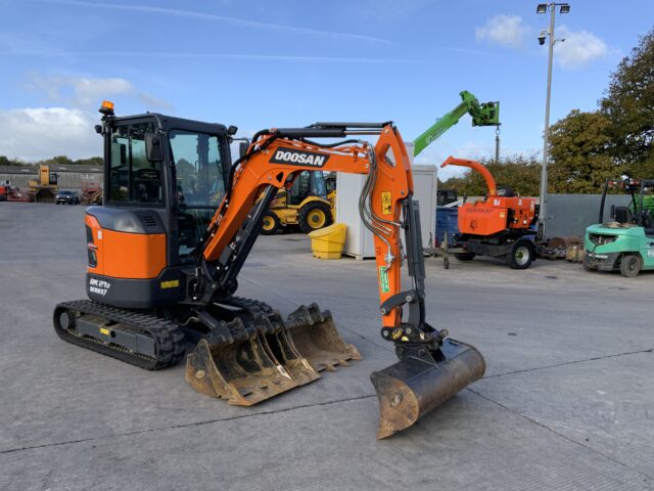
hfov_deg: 61.7
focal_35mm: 29
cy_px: 246
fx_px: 548
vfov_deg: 48.2
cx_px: 327
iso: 16
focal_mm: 3
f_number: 1.8
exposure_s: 1/997
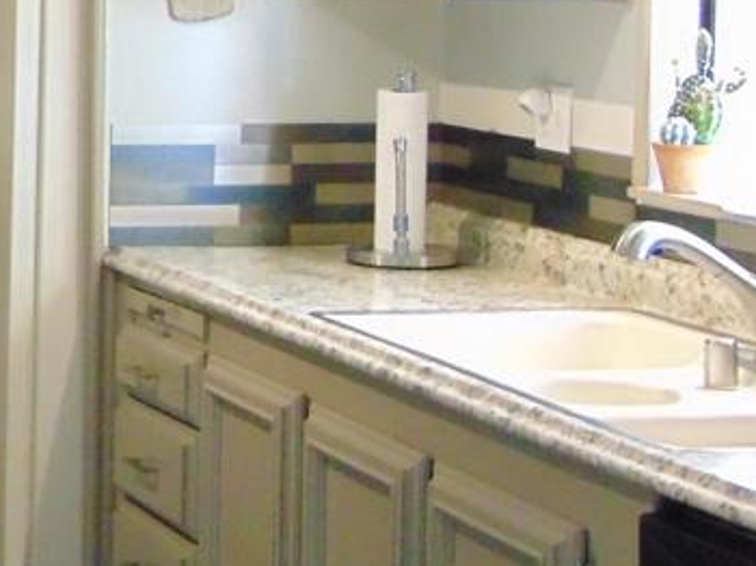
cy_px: 127
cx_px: -235
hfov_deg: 15.3
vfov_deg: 12.0
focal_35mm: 123
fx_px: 2684
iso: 800
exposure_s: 1/40
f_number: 3.3
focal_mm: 7.6
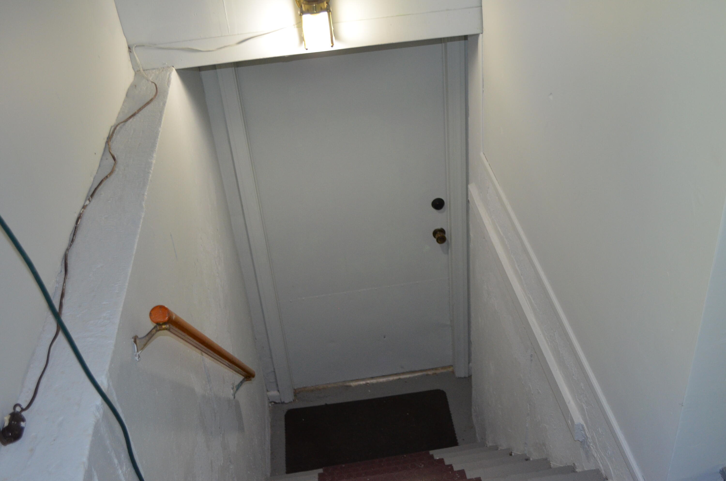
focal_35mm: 39
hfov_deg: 49.6
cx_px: 363
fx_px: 785
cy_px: 240
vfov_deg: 34.1
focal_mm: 26
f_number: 4.2
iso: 1000
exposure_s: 1/60
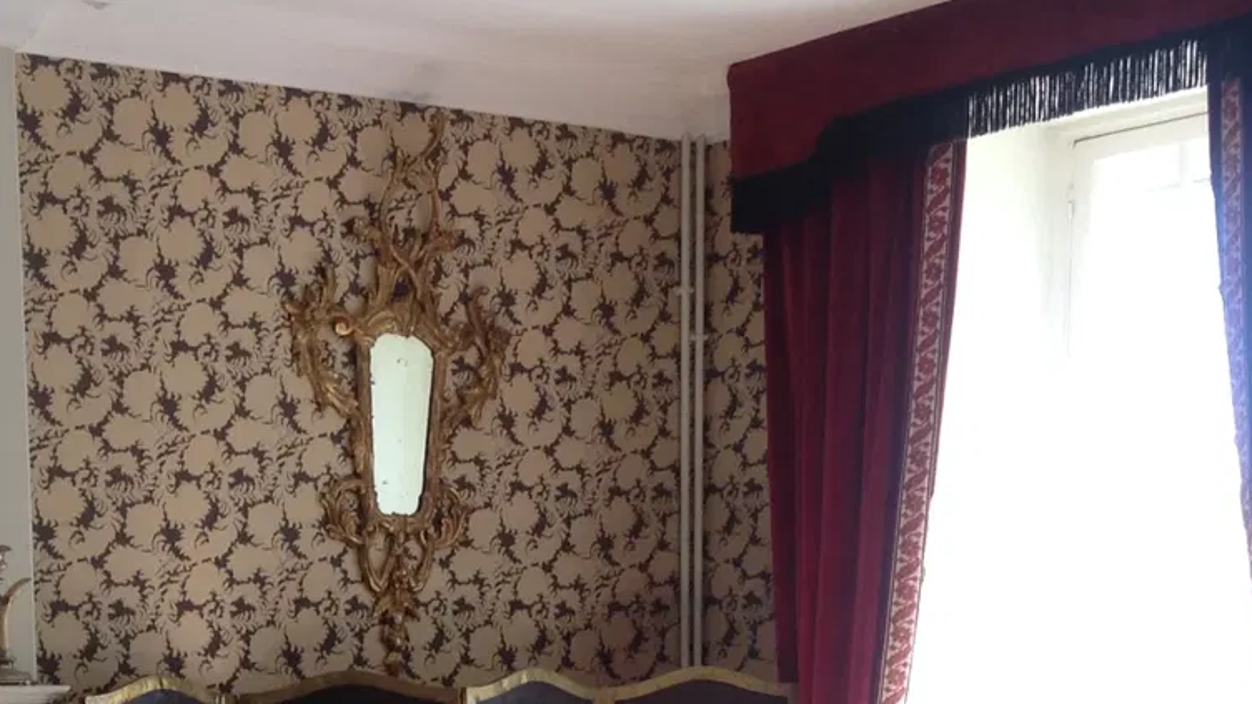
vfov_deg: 14.1
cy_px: 993
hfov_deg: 25.9
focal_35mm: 81
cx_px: 341
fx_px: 2689
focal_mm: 4.28
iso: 50
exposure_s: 1/30
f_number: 2.4
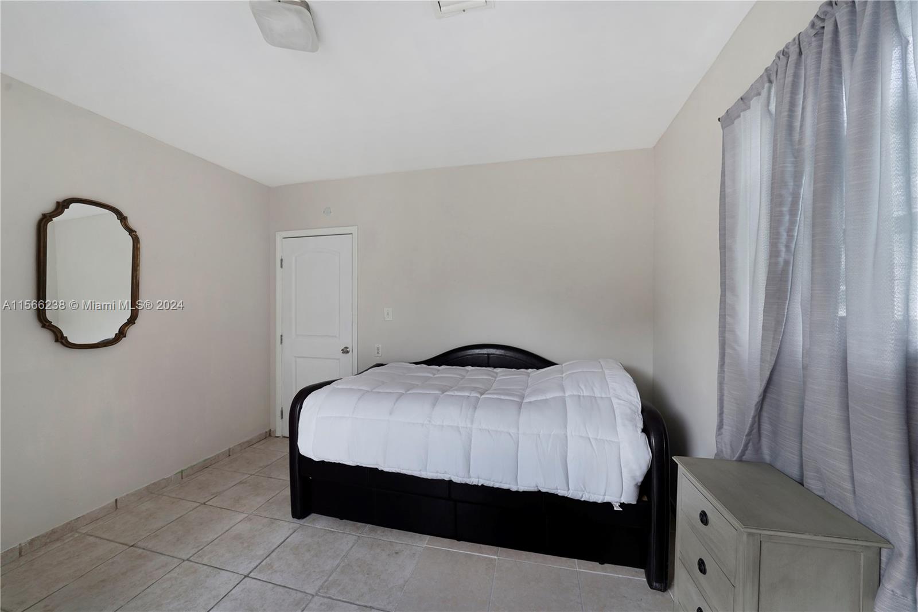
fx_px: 306
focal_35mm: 12
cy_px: 306
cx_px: 459
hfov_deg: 112.6
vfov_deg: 90.0
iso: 200
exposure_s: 1/20
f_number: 9
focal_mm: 12
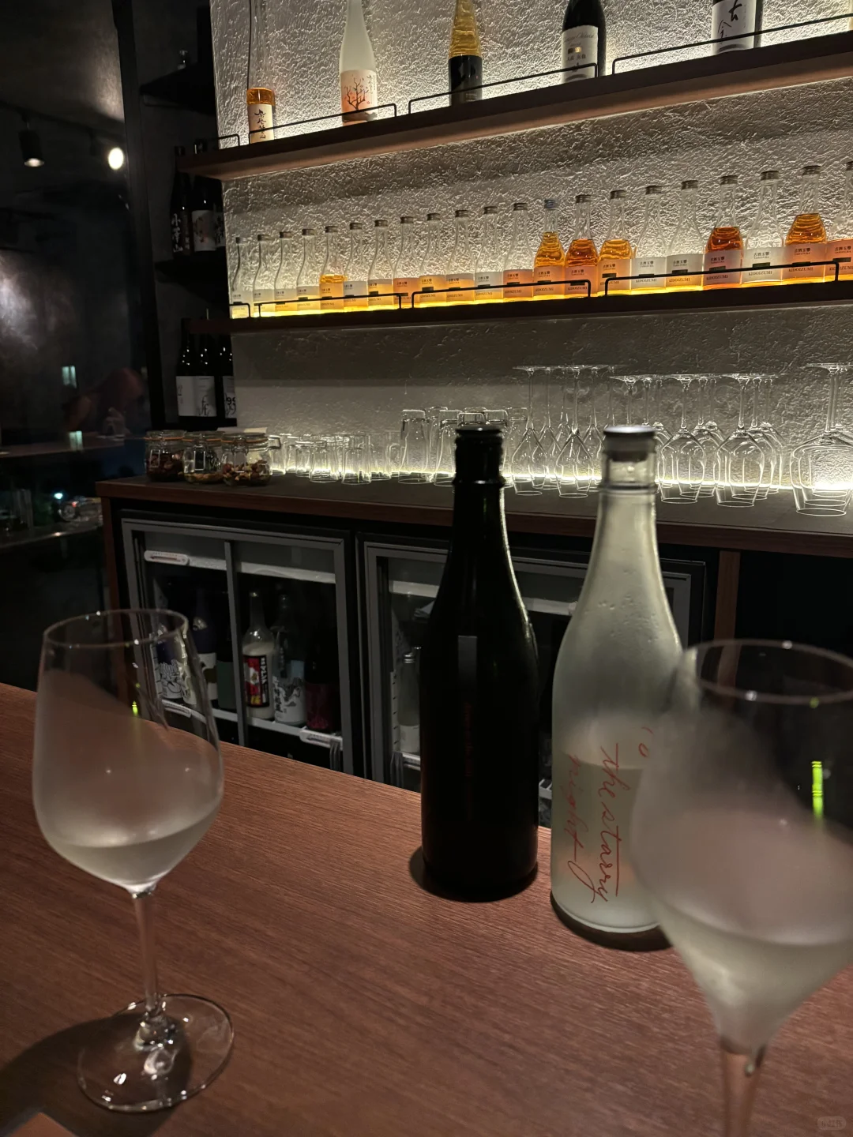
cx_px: 426
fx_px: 854
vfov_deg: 67.3
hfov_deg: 53.1
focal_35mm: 26
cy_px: 568
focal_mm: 5.96
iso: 640
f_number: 1.6
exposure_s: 1/25
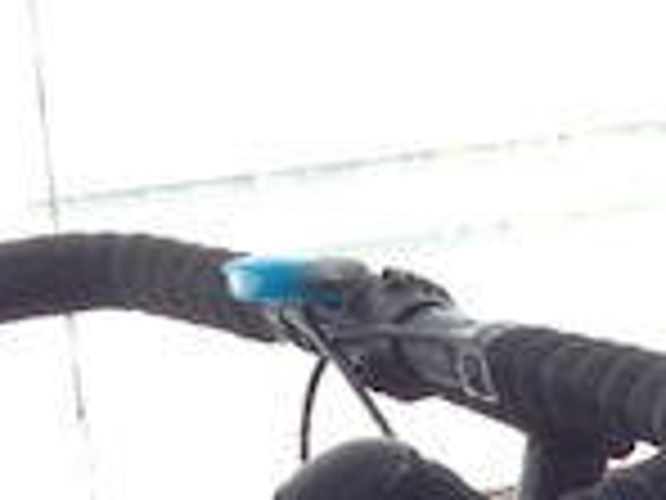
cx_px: 918
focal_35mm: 189
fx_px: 3636
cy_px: 1167
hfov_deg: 10.2
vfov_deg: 7.4
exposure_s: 1/190
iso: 50
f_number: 2.4
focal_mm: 4.28
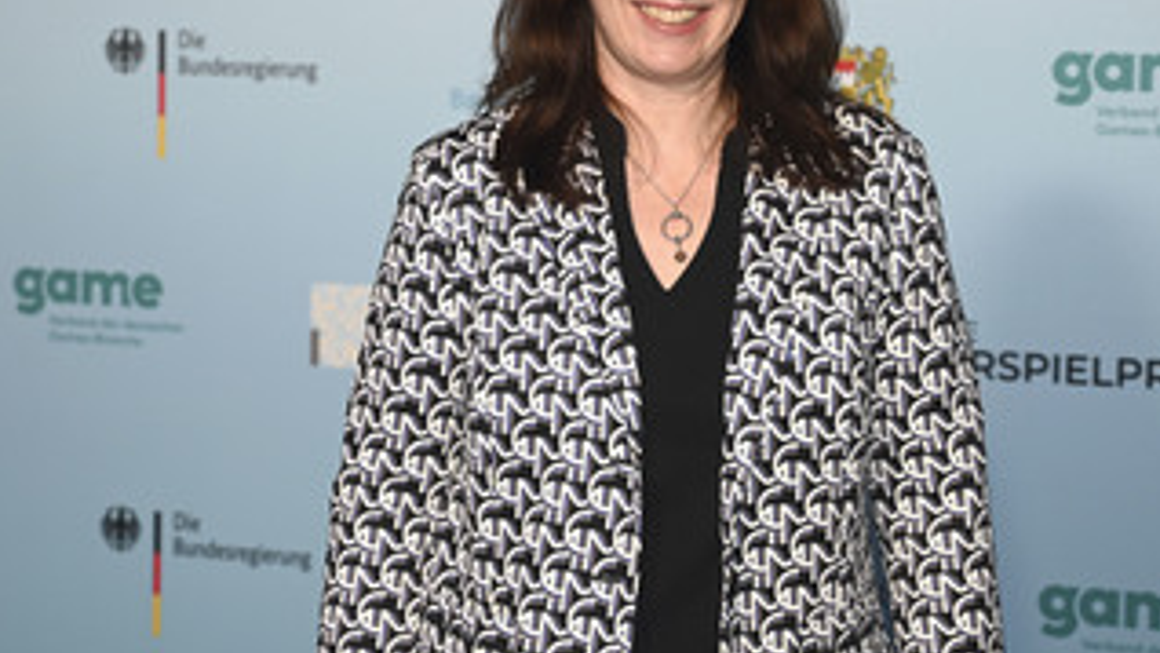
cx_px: 637
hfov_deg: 24.7
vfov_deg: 14.1
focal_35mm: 86
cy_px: 274
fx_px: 2646
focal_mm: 58
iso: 1000
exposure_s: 1/160
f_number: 4
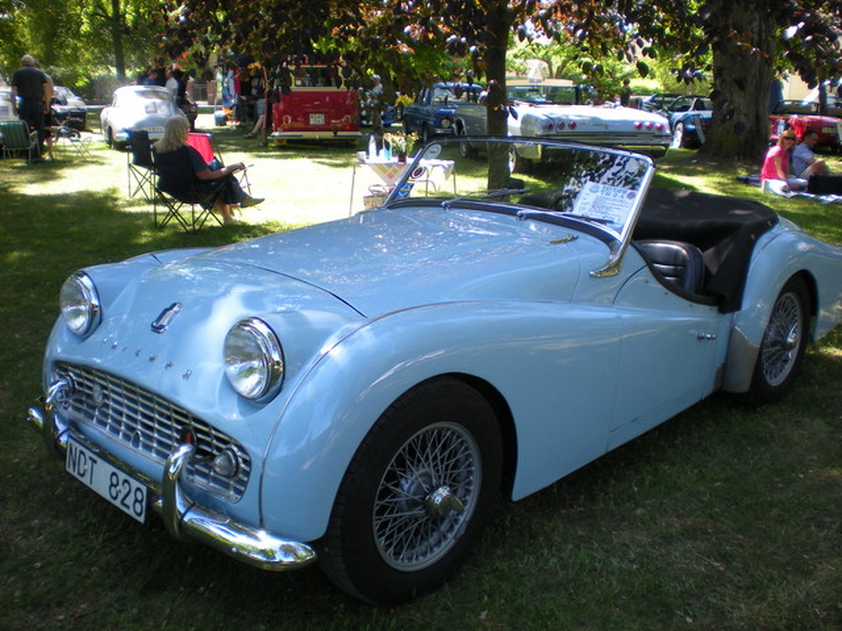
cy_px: 316
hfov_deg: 49.0
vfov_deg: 37.7
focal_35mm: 38
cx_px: 421
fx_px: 924
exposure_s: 1/118
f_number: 3.1
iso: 64
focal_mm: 6.3
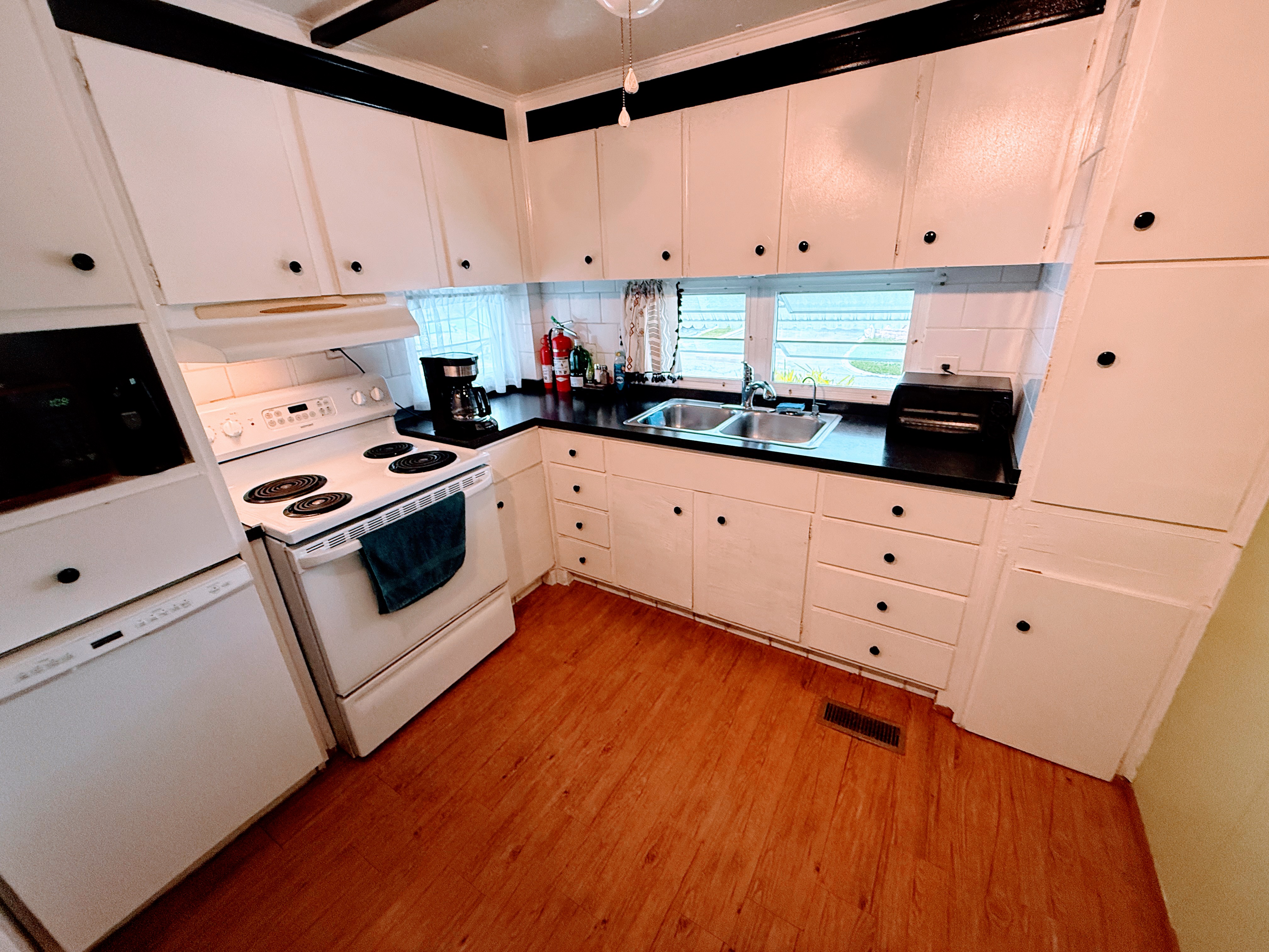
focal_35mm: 14
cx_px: 634
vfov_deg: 85.7
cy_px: 476
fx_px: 513
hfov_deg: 102.1
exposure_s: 1/120
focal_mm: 2.22
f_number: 2.2
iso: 320
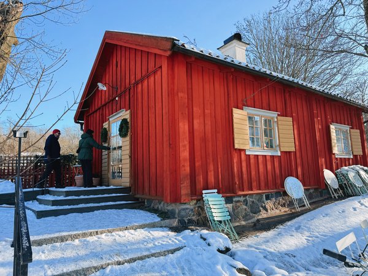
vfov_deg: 56.8
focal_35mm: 24
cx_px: 184
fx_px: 255
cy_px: 138
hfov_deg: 71.6
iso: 100
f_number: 1.78
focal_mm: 6.76
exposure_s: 1/1271
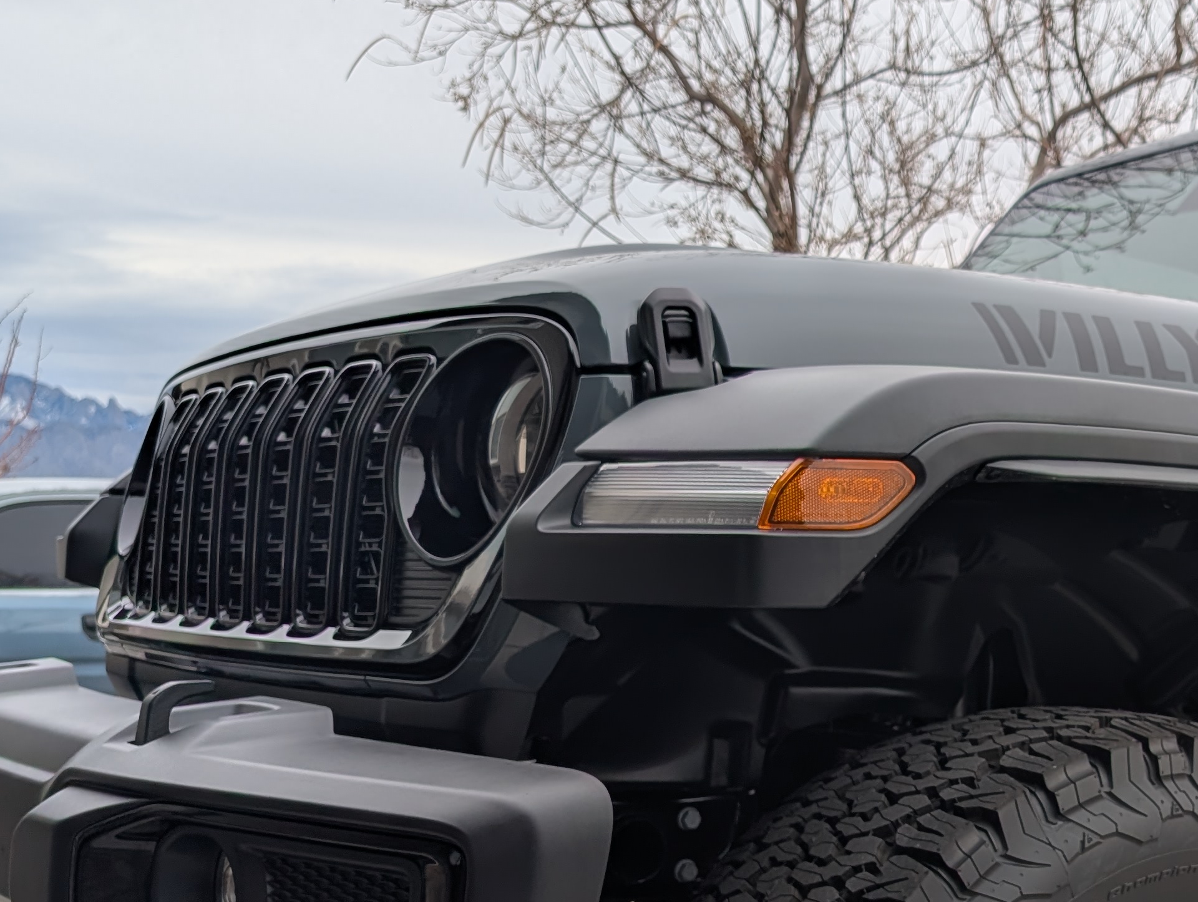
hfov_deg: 34.8
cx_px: 1132
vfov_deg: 28.3
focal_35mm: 51
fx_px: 1768
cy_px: 662
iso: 22
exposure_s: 1/363
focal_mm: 6.9
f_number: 1.68
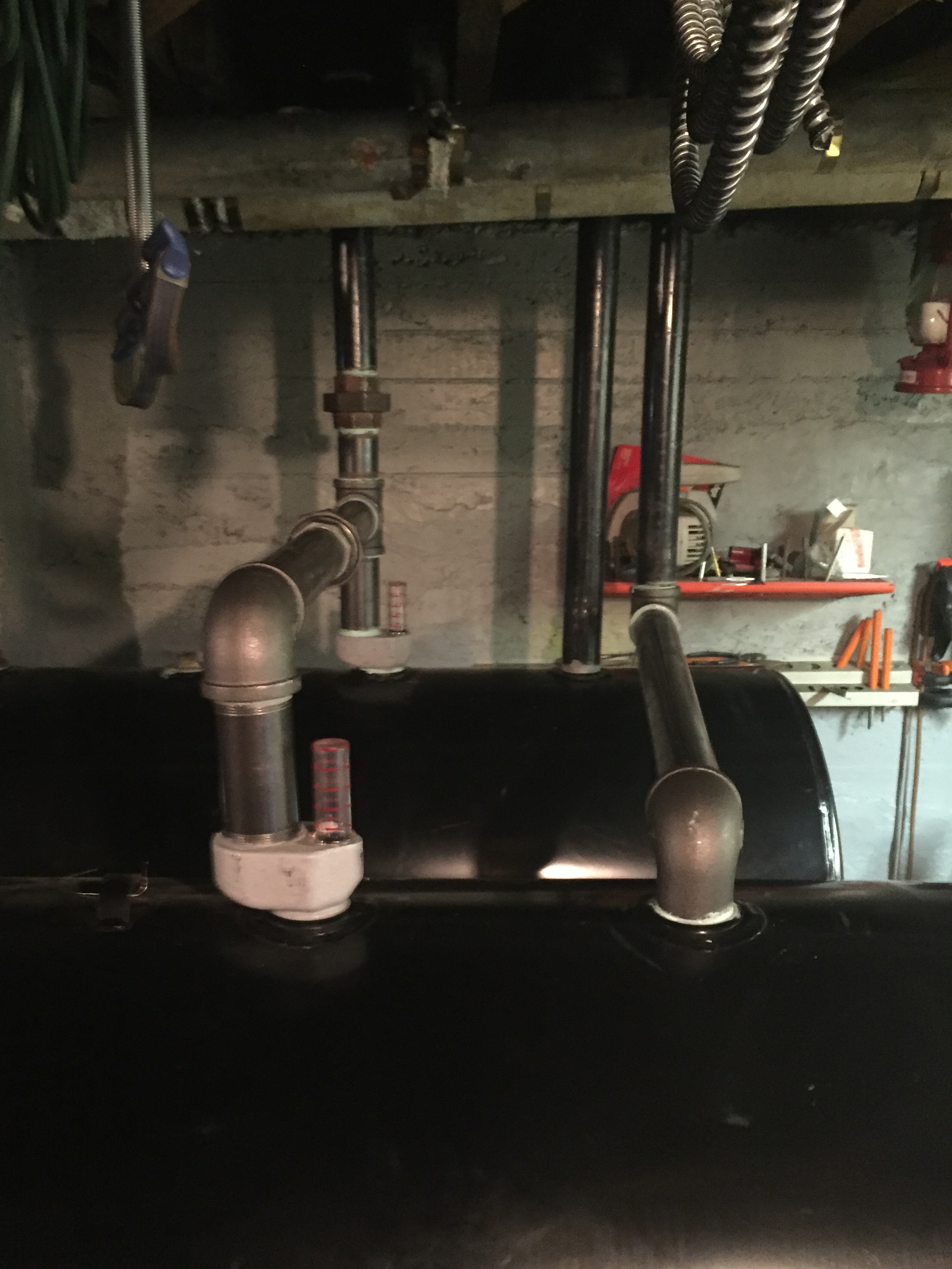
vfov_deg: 56.8
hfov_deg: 44.1
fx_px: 1173
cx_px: 428
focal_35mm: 32
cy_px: 674
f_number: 2.2
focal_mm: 4.15
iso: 640
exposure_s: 1/15
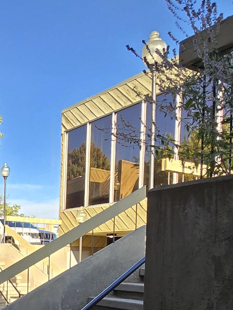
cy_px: 282
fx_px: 377
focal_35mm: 42
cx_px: -29
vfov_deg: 41.1
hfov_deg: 30.4
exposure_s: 1/285
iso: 50
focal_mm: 2.2
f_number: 2.2
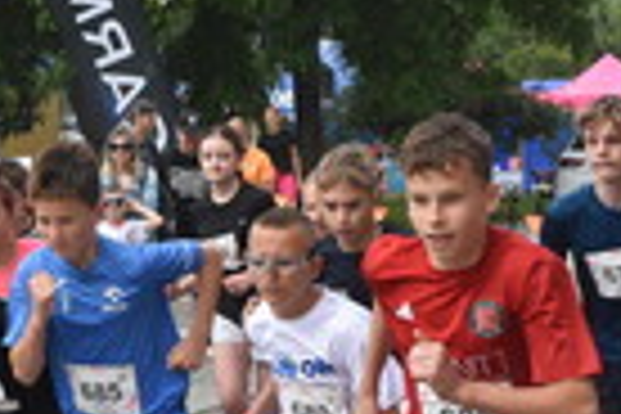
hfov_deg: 15.1
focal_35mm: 135
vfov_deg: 10.2
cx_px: 76
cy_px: 184
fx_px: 2321
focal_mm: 29
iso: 1250
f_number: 11
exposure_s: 1/500
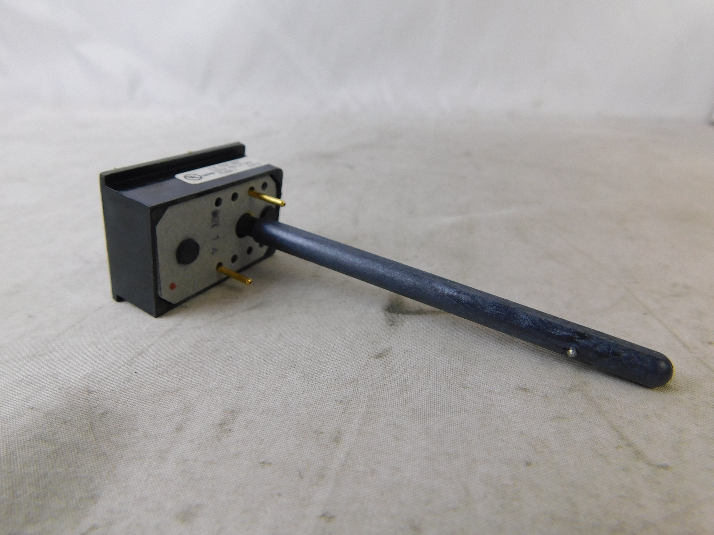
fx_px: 474
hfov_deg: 73.9
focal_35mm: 23
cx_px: 357
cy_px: 268
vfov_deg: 58.9
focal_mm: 4
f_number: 3
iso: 125
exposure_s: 1/50
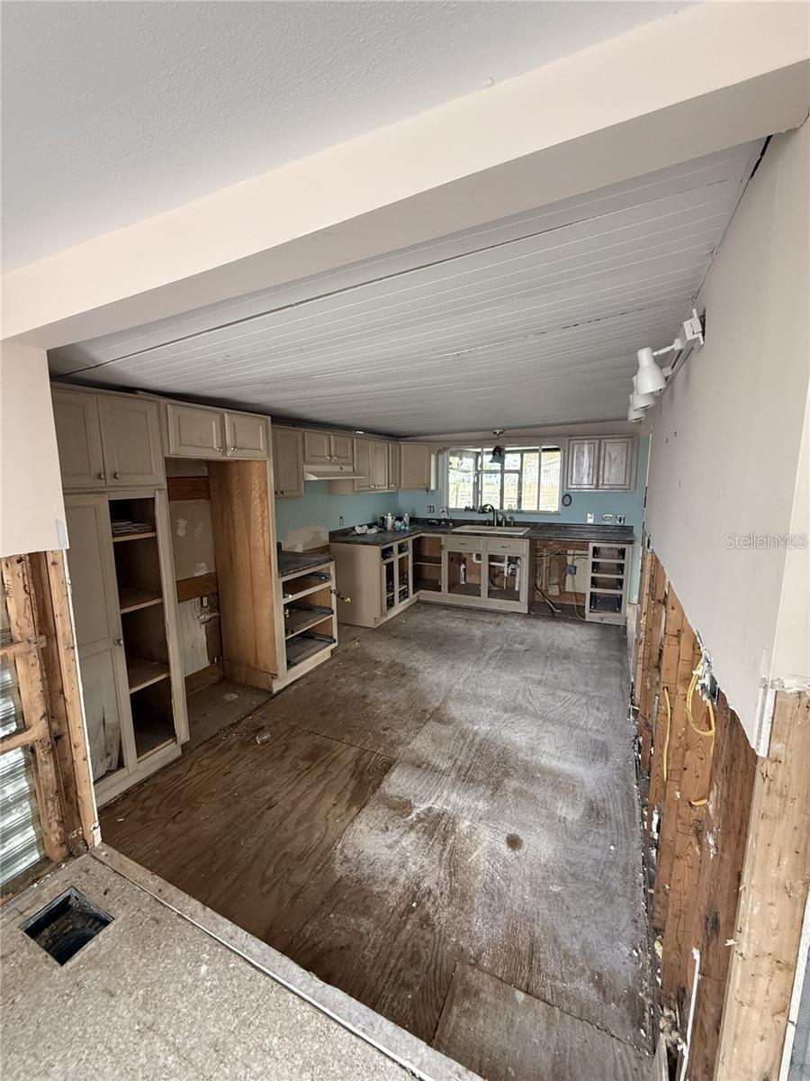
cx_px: 405
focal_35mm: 14
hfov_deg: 85.7
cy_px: 540
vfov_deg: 102.1
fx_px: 437
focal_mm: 2.22
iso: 320
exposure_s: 1/99
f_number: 2.2
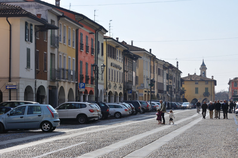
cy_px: 79
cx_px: 119
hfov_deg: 21.9
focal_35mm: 93
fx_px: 614
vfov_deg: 14.7
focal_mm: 62
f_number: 10
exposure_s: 1/500
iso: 200
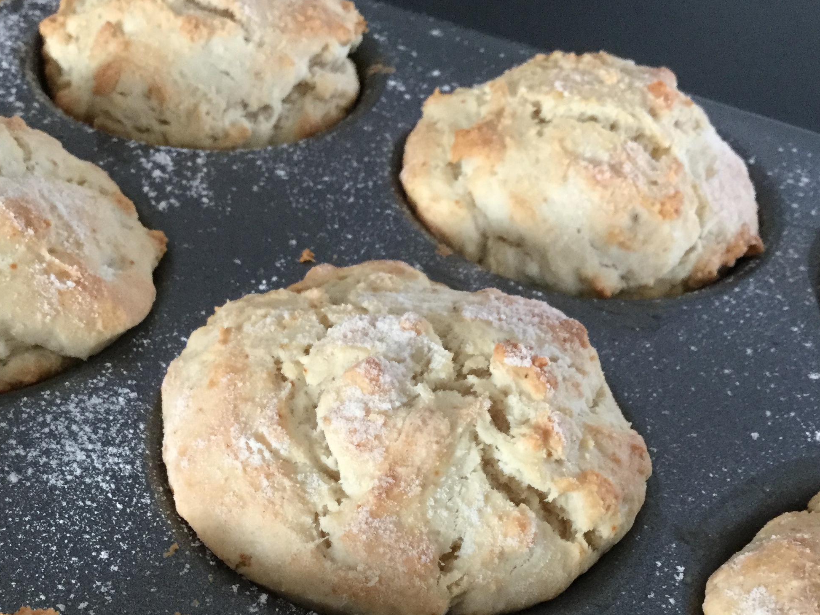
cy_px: 488
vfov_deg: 27.5
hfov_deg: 36.8
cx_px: 352
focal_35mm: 52
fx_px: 1232
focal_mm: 3.3
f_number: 2.4
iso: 160
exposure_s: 1/33
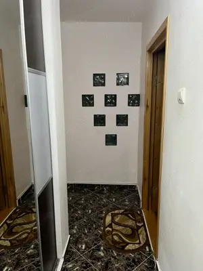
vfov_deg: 67.3
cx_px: 102
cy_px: 136
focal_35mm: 26
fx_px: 203
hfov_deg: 53.1
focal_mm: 5.1
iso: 500
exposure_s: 1/33
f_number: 1.6
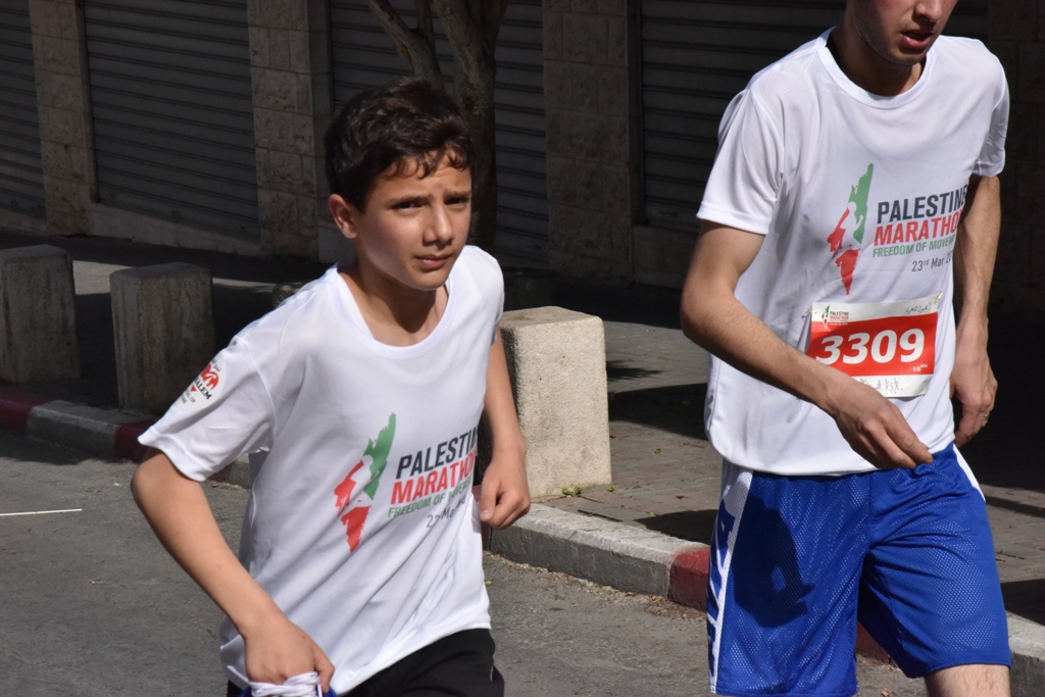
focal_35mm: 105
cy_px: 348
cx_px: 522
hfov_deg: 19.5
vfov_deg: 13.0
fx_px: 3048
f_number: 22
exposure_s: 1/2500
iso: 2500
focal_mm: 105
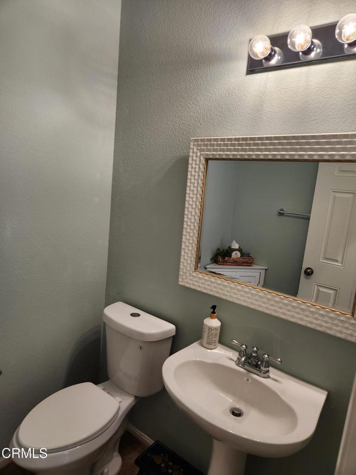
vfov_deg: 73.9
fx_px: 315
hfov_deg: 58.9
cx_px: 178
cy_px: 238
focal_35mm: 23
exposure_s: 1/120
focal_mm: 5.4
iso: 100
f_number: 1.8
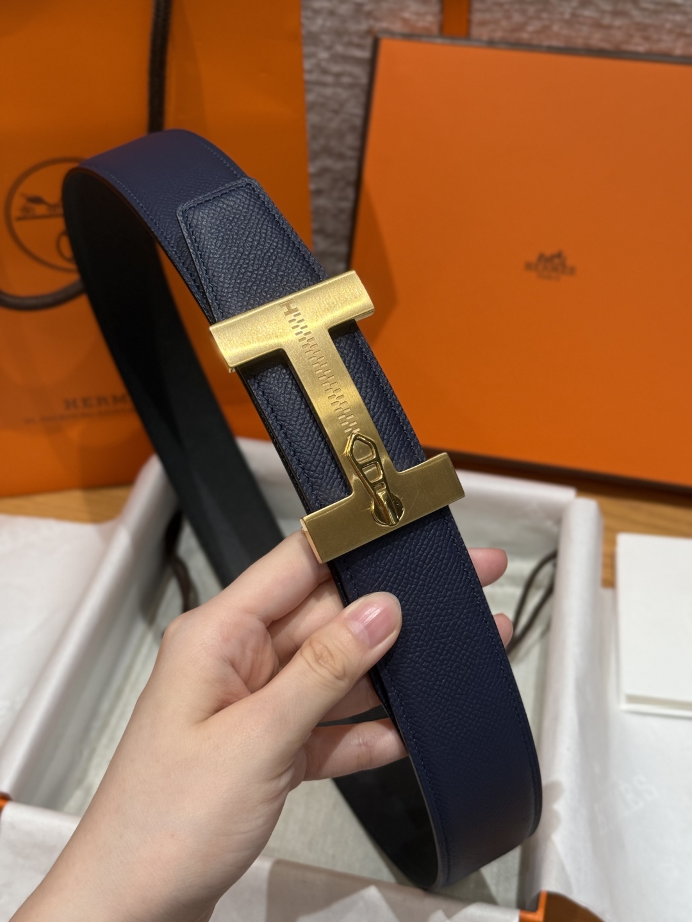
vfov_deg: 39.7
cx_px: 346
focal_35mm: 48
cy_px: 461
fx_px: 1279
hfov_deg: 30.3
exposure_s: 1/100
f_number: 1.78
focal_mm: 6.76
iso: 100
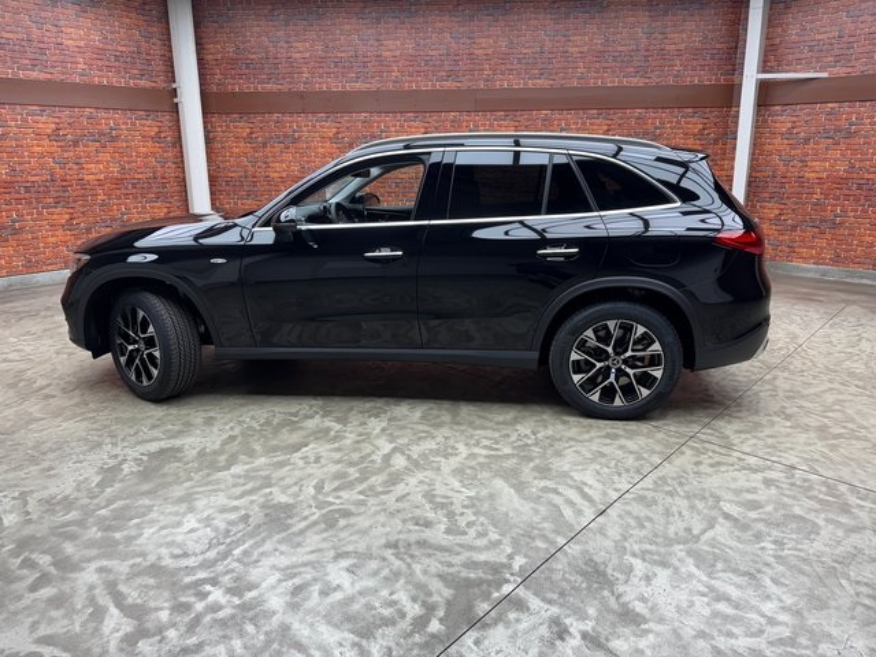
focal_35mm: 24
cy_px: 328
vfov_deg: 56.8
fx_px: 607
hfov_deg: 71.6
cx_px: 438
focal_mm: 6.76
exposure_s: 1/120
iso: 64
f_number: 1.78
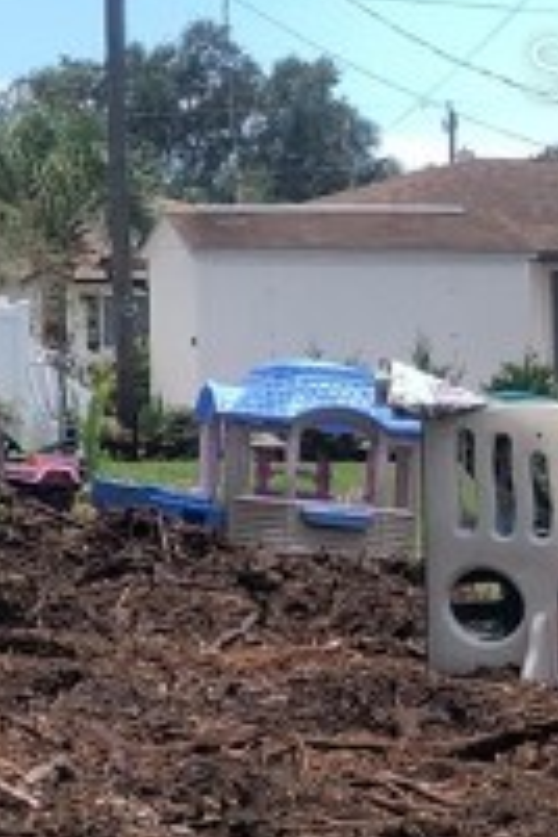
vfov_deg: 13.7
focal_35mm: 148
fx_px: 3441
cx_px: -1212
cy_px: 67
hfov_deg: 7.8
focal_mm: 3.99
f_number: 1.8
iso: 20
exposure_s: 1/564
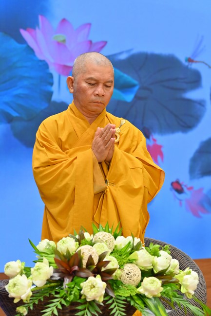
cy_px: 158
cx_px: 106
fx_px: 1055
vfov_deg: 17.1
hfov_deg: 11.4
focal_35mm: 120
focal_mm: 120
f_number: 5
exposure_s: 1/80
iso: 1250
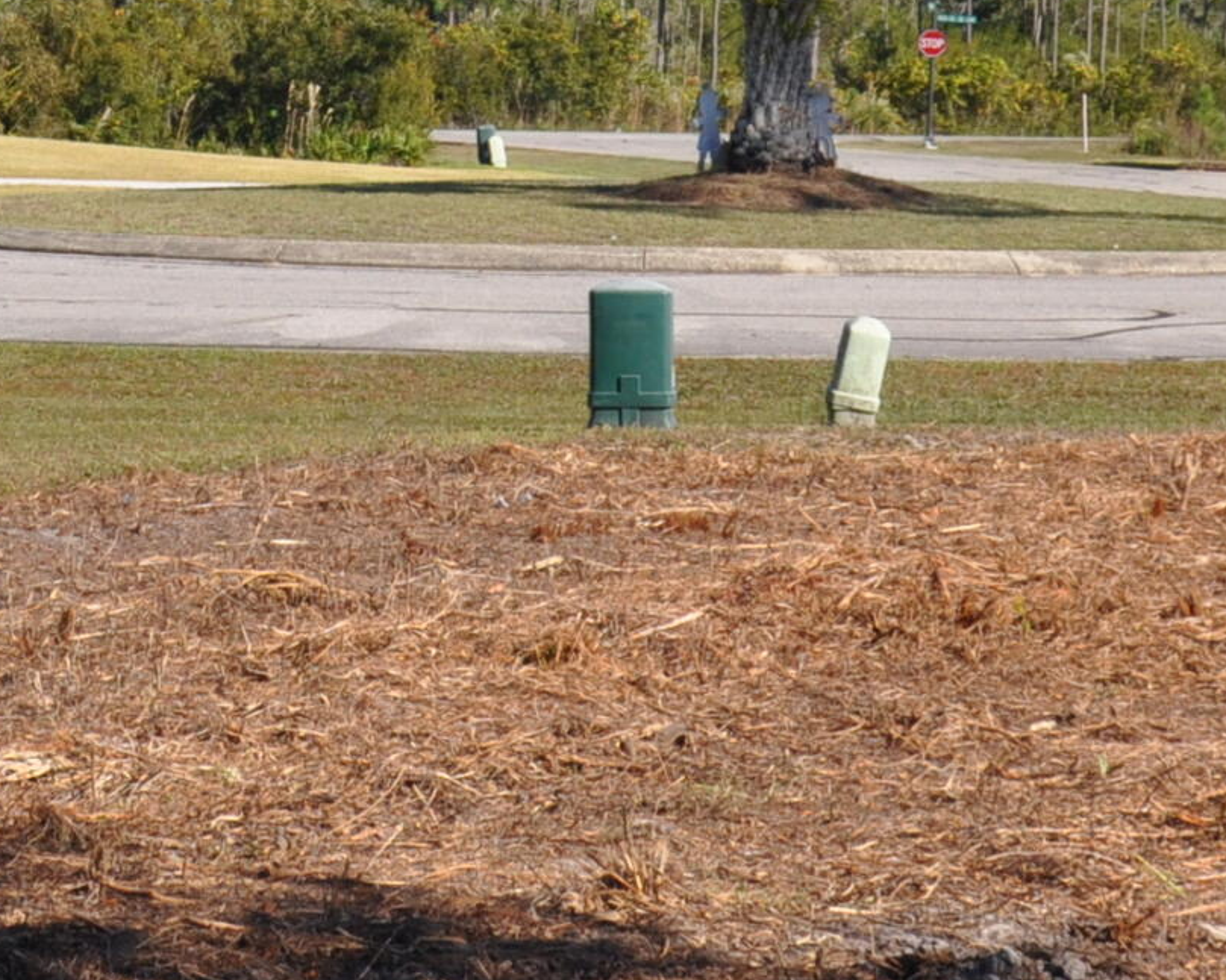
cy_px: -39
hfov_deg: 13.1
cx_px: 264
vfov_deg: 10.5
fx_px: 5297
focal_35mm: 146
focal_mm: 28
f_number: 11
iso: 400
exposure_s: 1/500
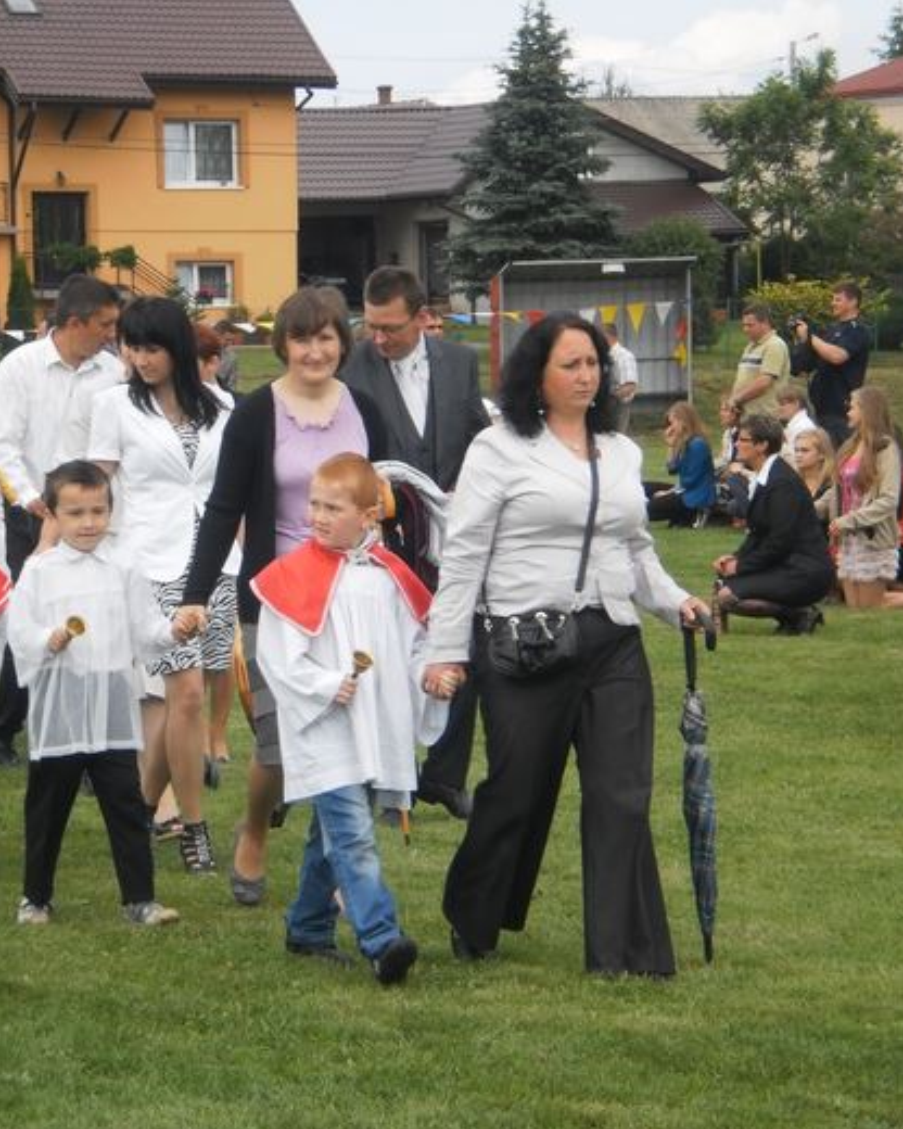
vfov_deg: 13.6
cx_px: 369
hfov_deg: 10.9
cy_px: 568
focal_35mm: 142
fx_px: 4744
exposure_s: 1/200
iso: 100
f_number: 5.9
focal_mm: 18.9
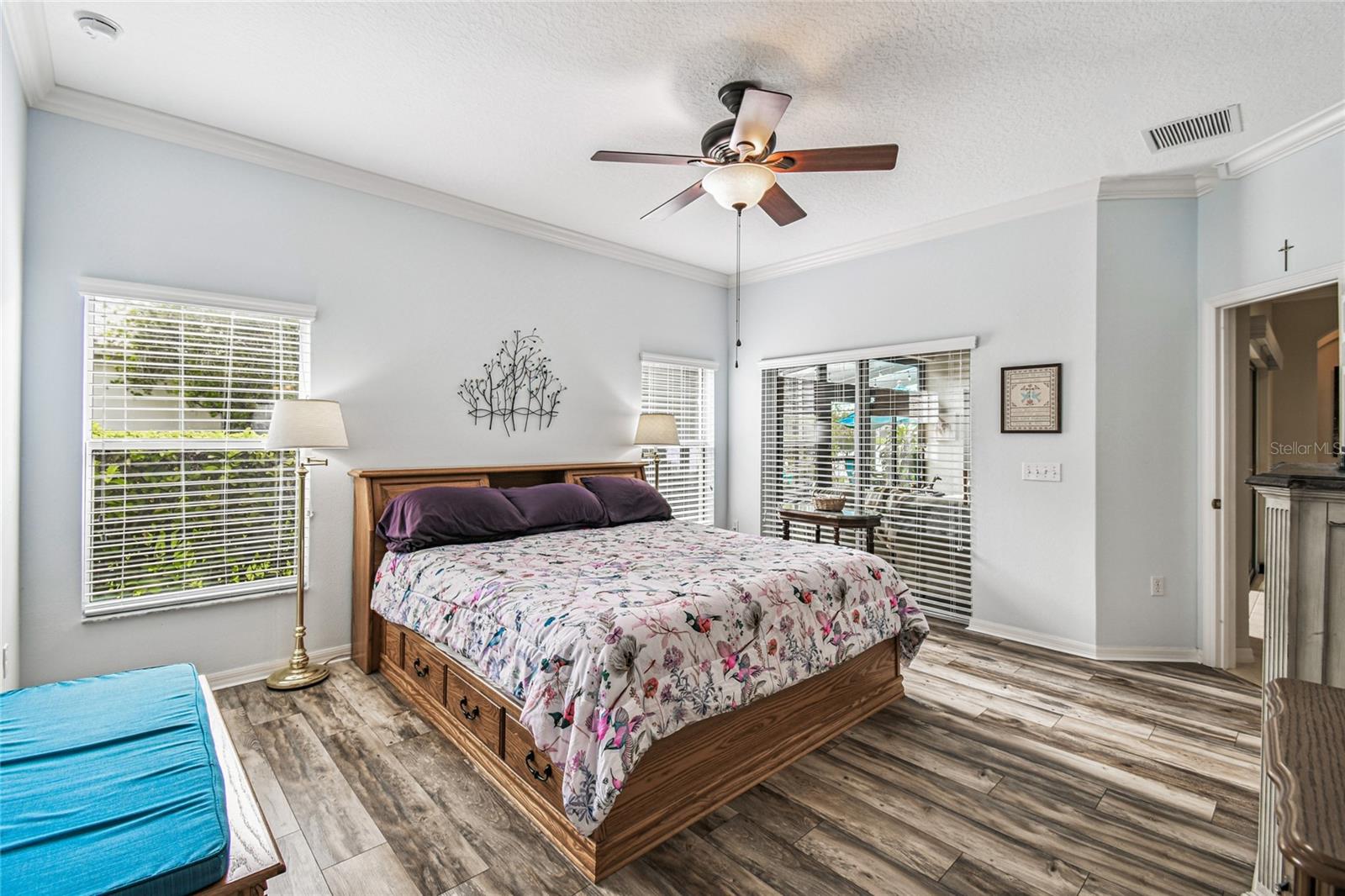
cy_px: 448
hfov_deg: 100.4
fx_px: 560
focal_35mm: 15
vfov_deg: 77.3
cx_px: 672
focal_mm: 10
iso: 100
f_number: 7.1
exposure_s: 1/25
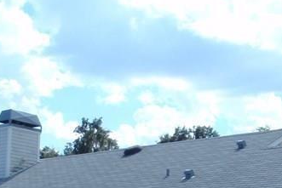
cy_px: 249
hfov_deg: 22.5
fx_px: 705
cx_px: 193
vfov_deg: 14.5
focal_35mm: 90
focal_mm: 5
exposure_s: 1/250
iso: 64
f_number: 5
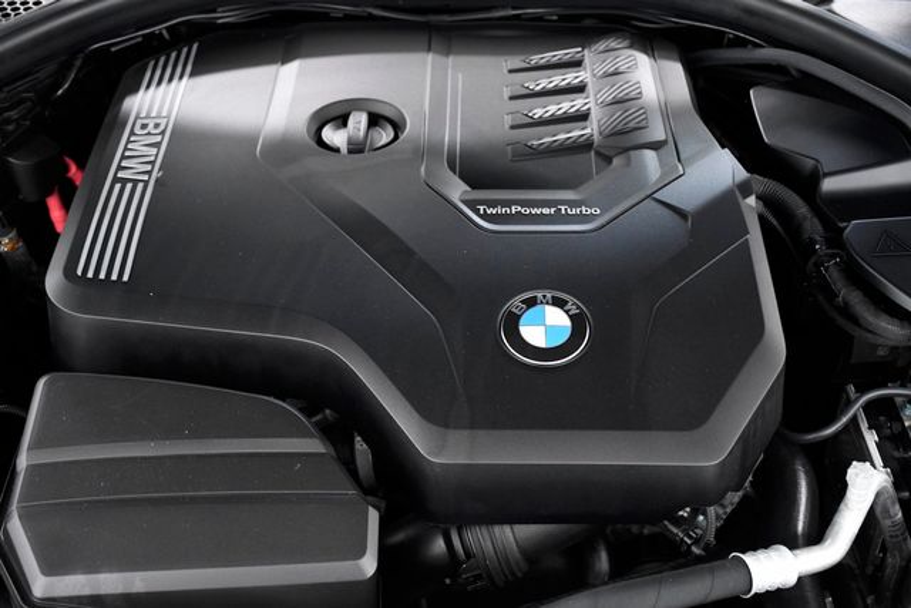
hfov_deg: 41.1
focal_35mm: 48
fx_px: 1215
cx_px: 456
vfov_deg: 28.1
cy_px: 304
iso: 2500
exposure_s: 1/80
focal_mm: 32
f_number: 4.2
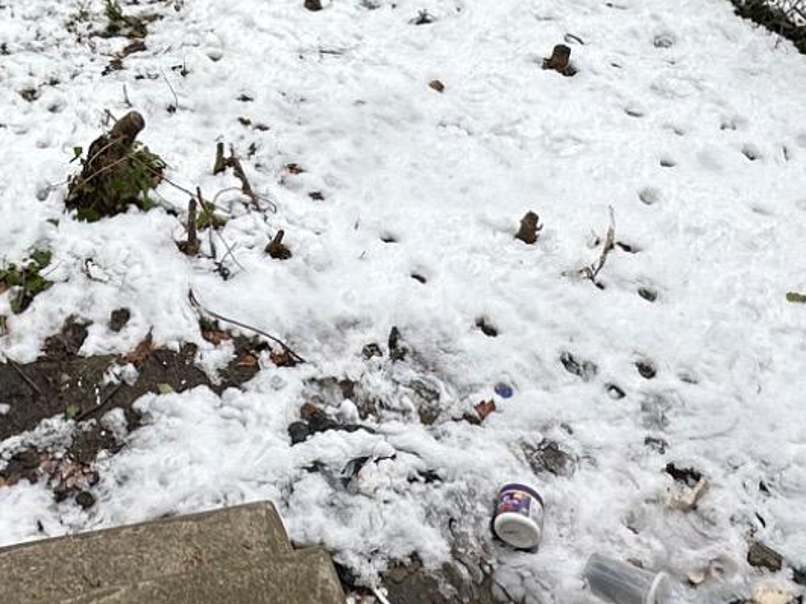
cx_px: 82
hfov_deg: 33.7
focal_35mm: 54
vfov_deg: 24.4
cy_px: -127
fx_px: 1257
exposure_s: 1/287
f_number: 2.2
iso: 40
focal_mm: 2.22
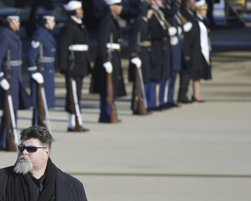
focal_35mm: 559
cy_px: 218
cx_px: -62
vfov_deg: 2.8
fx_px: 4153
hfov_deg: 3.5
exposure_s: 1/1000
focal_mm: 215
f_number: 5.6
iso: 200
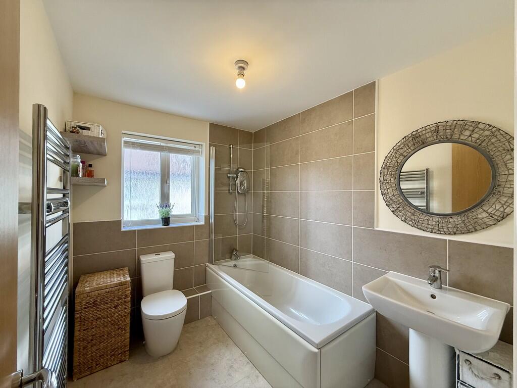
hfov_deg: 102.1
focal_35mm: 14
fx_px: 209
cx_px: 258
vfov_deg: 85.7
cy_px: 194
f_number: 2.2
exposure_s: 1/100
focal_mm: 2.22
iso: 125
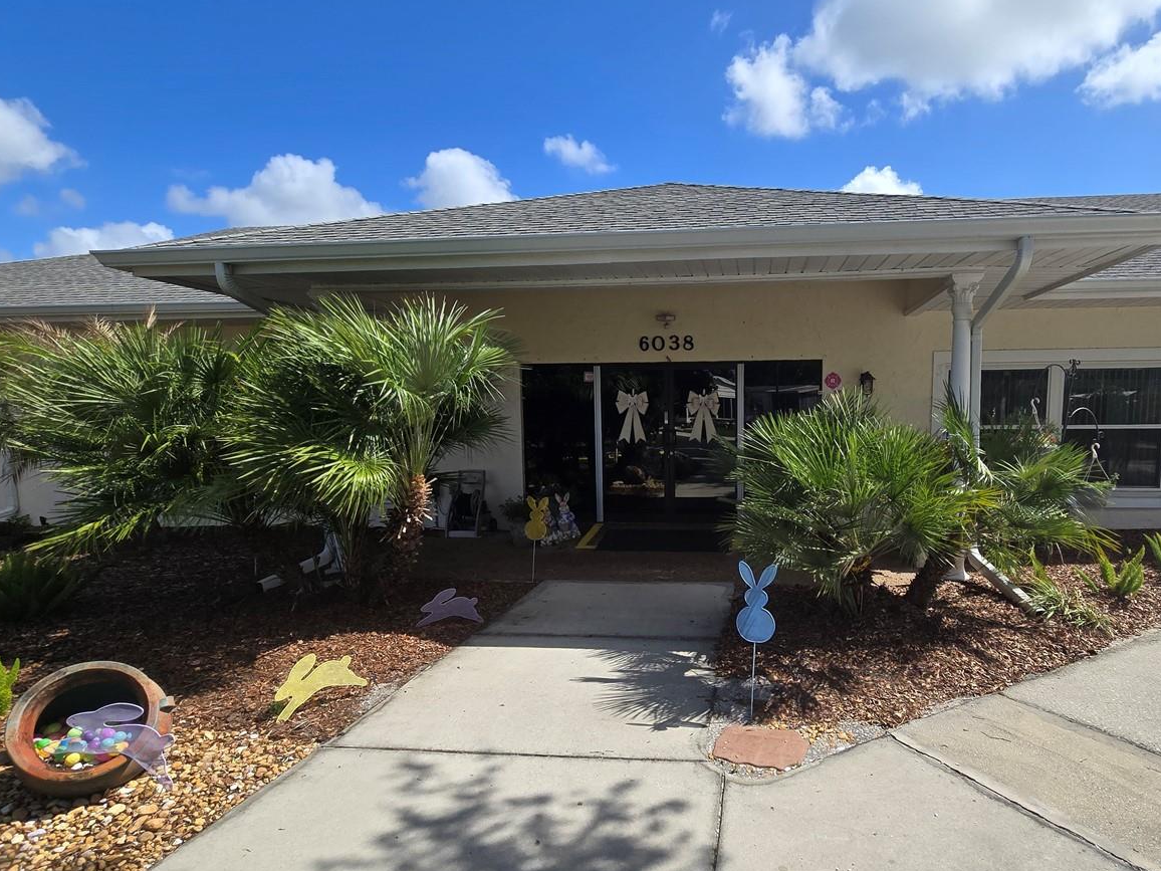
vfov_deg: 71.2
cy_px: 498
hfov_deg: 86.6
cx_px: 698
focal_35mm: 18
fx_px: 604
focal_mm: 2.2
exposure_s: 1/2443
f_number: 2.2
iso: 50
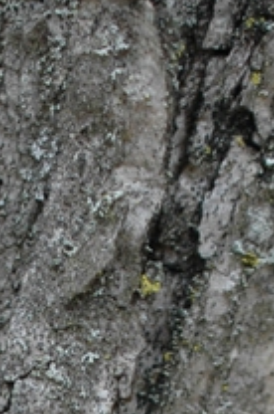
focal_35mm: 296
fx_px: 3390
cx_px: -40
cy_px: 826
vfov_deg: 6.7
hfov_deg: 4.6
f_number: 4
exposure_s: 1/250
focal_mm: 40
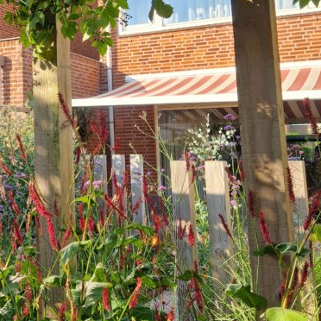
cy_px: 71
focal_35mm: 56
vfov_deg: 29.9
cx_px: 45
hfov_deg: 29.5
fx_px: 588
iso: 50
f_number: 1.8
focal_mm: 5.4
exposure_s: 1/369
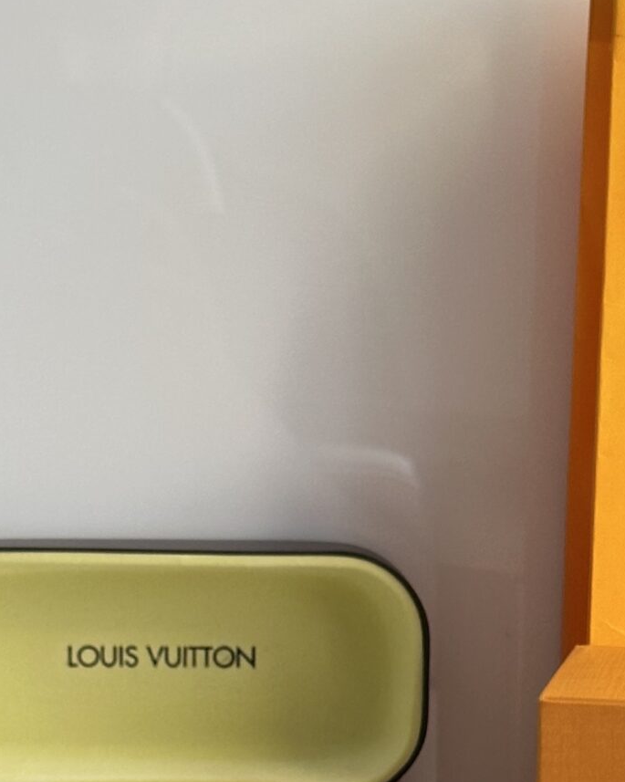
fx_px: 3239
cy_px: 911
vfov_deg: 13.4
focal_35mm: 140
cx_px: 288
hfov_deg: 11.0
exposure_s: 1/60
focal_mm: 6.86
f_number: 1.78
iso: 125
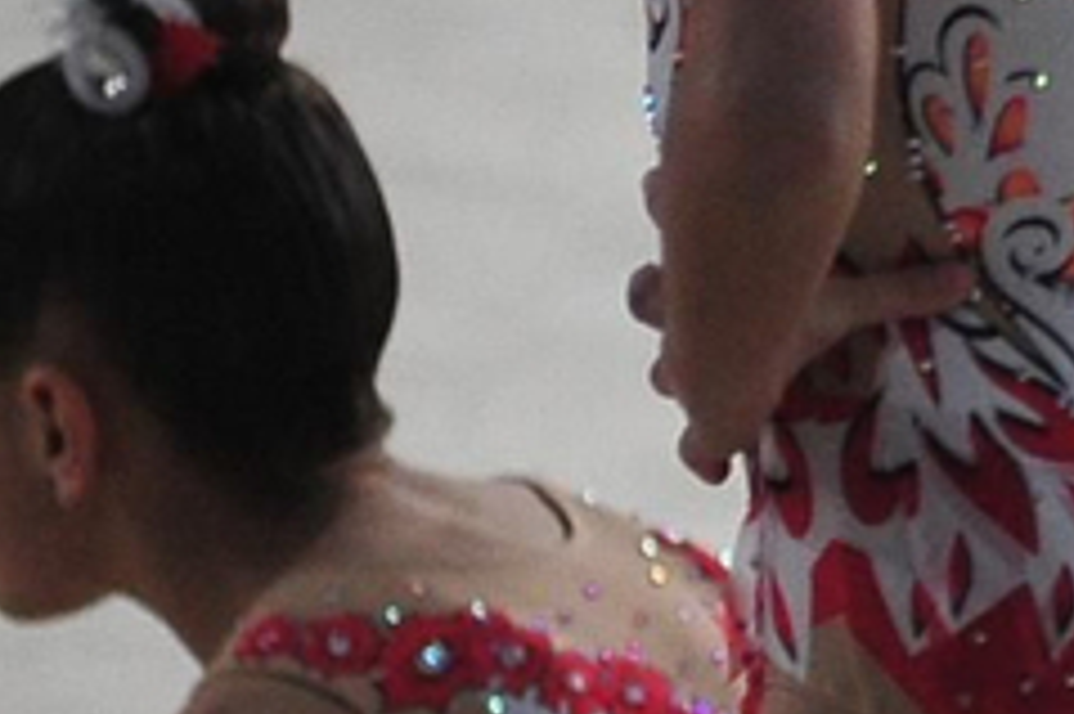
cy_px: 676
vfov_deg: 0.7
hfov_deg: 1.0
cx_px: 3060
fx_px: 59862
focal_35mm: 2008
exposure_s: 1/2000
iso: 3200
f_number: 2.8
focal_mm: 300
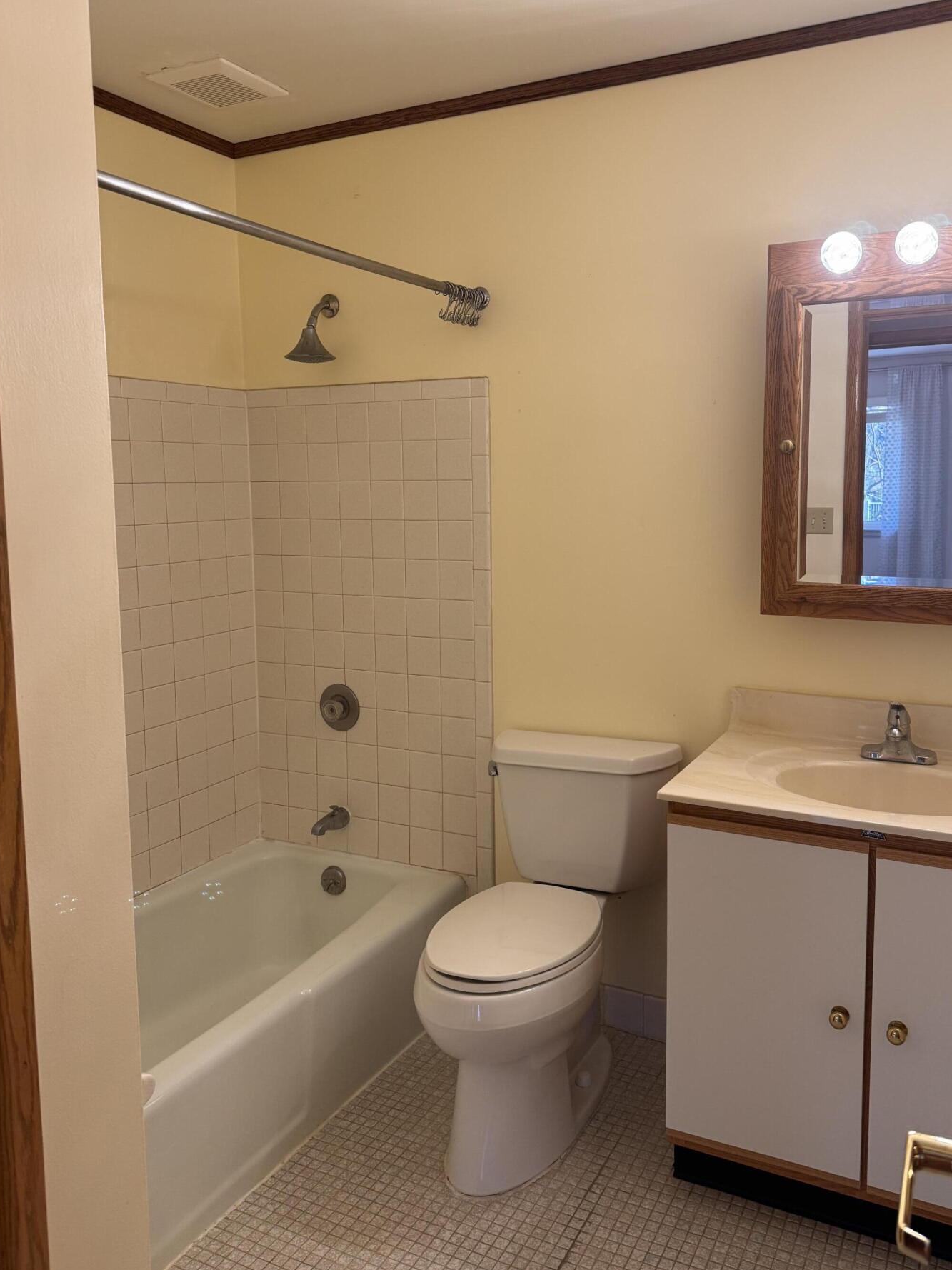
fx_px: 990
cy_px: 576
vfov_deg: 65.2
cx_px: 528
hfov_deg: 51.2
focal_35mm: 27
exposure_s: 1/120
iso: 200
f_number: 1.78
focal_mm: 6.76
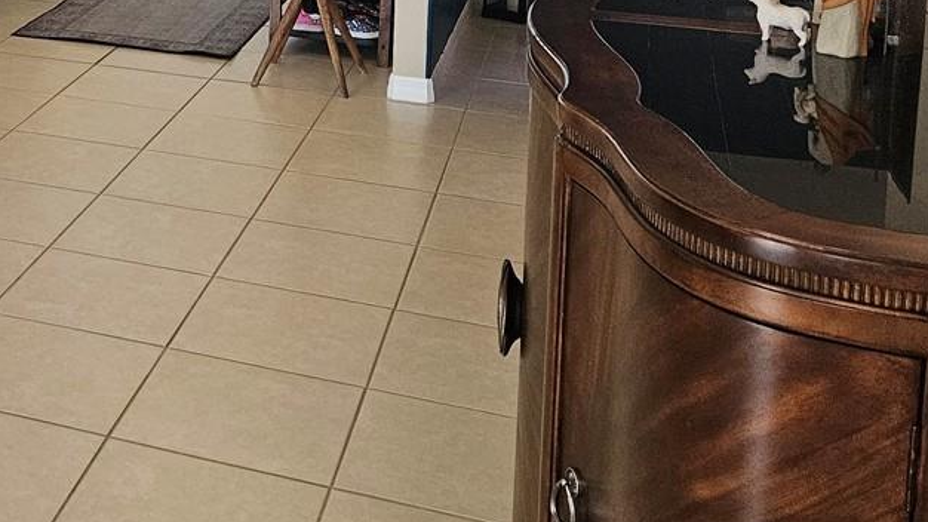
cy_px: -138
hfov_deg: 29.8
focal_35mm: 64
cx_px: -76
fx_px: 1575
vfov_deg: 17.7
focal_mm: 5.4
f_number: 1.8
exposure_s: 1/120
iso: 500
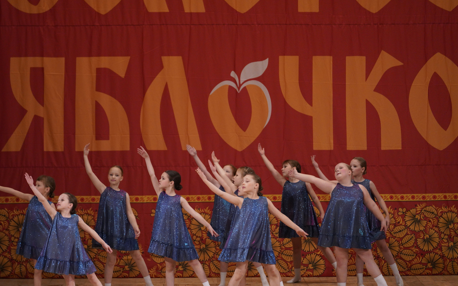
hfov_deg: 9.8
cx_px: 213
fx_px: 2684
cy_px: 170
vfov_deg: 6.1
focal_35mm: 215
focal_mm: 180
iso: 2500
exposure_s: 1/400
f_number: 2.8
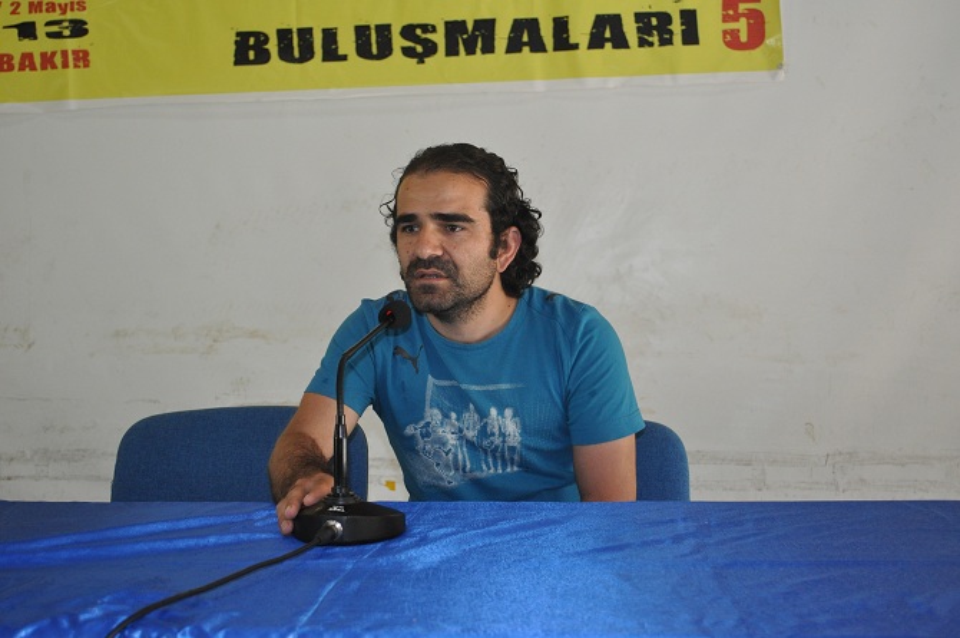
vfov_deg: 25.7
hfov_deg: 37.9
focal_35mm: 52
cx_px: 480
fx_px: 1398
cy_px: 319
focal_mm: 35
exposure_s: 1/60
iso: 800
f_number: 5
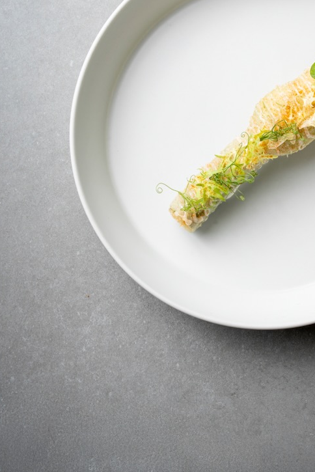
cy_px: 133
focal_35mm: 61
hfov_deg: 22.0
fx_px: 796
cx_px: 269
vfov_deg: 32.5
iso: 200
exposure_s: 1/125
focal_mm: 34.4
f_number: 18
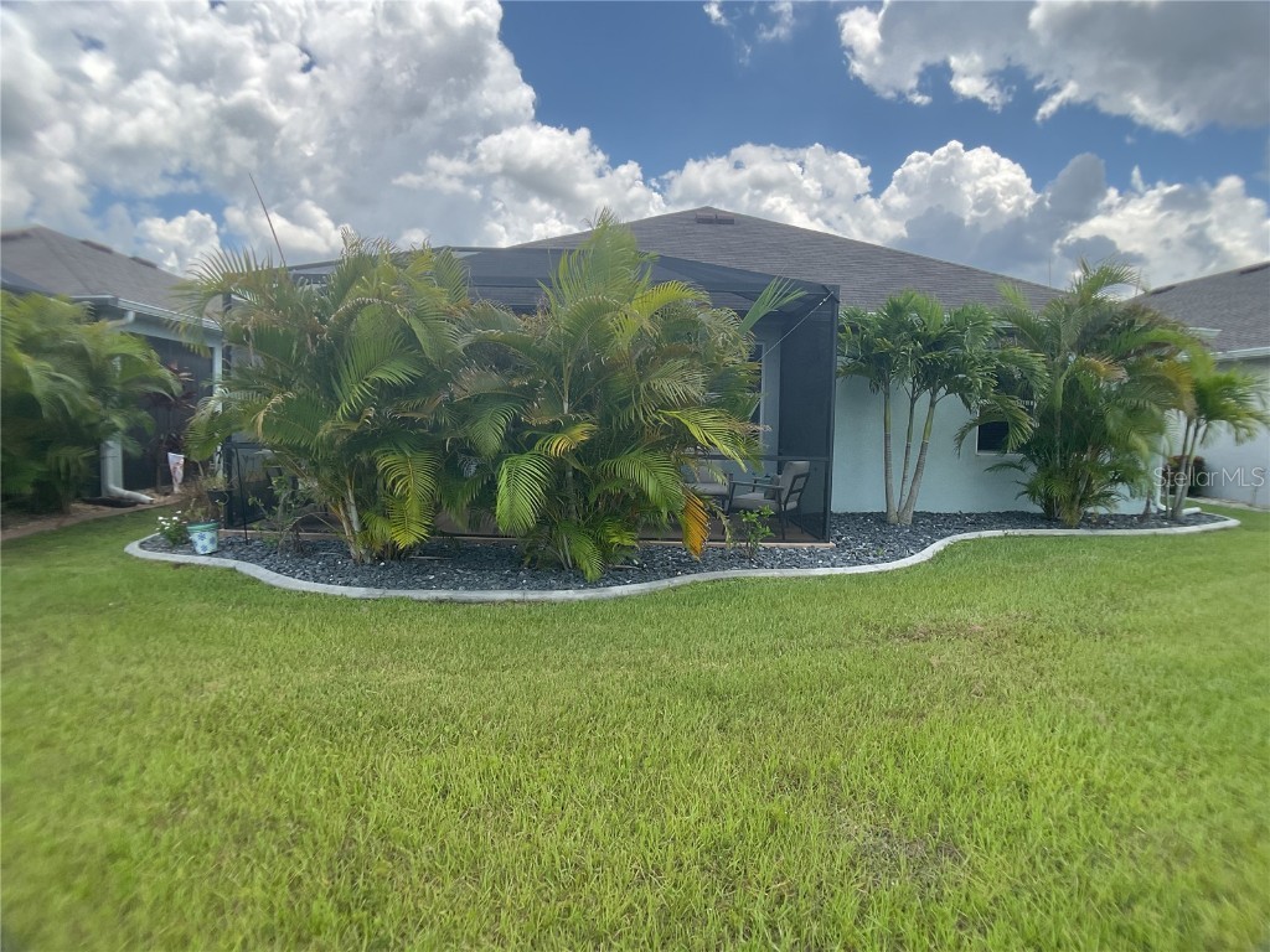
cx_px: 635
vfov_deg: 48.2
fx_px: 1064
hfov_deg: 61.7
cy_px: 476
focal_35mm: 29
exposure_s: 1/1250
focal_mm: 3
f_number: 1.8
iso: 16
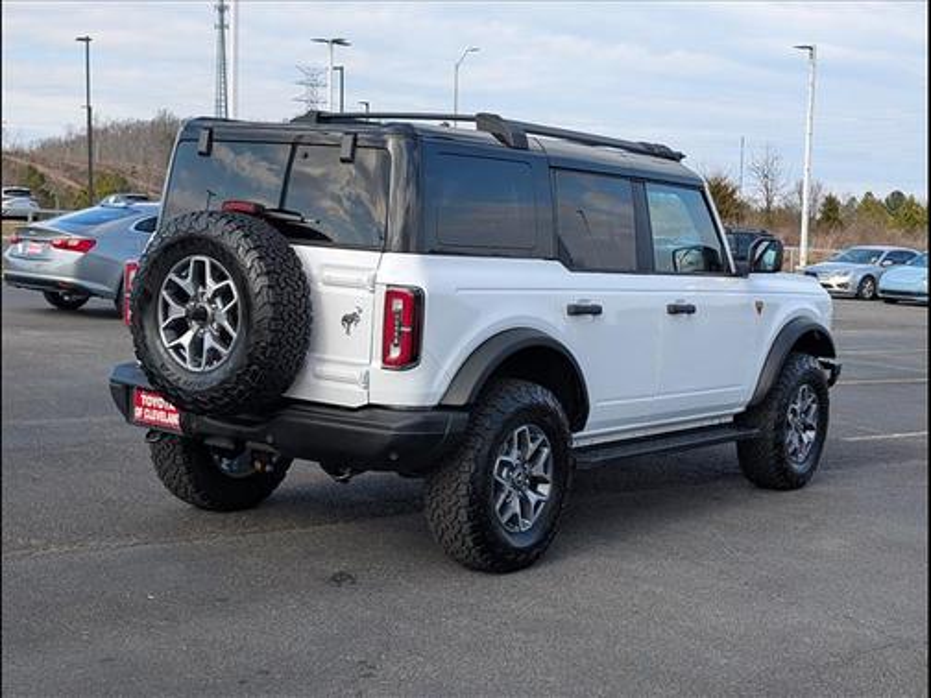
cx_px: 466
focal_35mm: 49
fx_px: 1318
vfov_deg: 29.7
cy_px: 349
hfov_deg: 38.9
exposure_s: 1/588
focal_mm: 6.9
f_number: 1.68
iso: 20
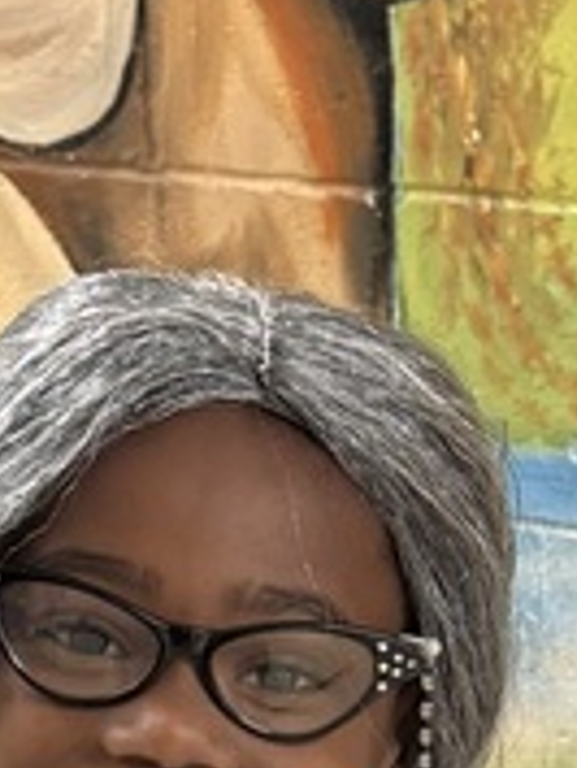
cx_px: 586
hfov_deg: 10.6
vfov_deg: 13.4
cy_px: 1119
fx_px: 3086
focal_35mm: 139
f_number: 1.78
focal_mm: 6.76
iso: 200
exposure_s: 1/60
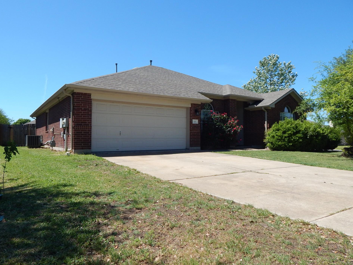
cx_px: 167
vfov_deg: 56.8
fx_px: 245
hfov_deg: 71.5
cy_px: 129
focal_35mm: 24
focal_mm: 4
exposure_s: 1/500
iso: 125
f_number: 6
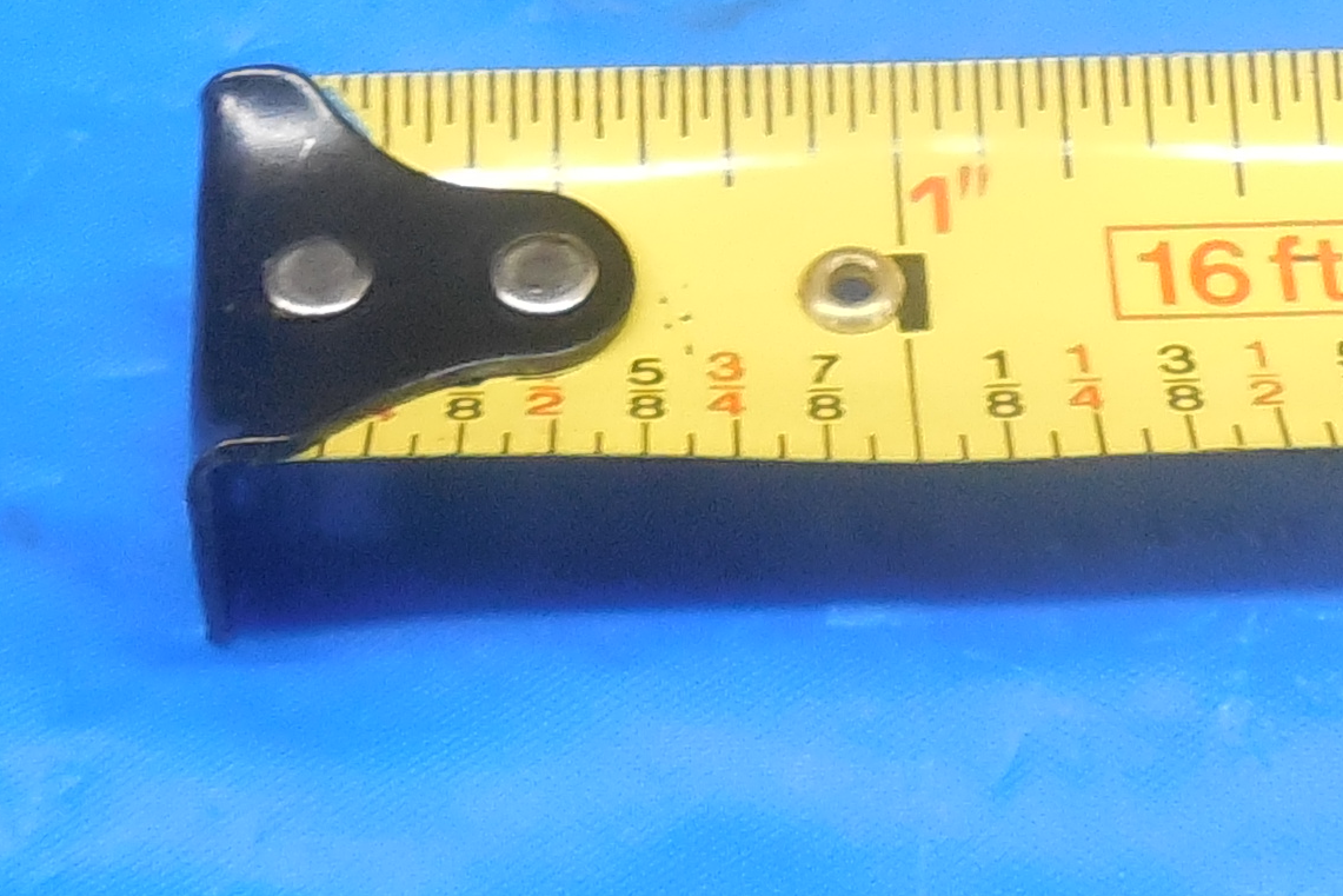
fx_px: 3917
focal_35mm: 105
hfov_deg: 19.4
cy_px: -505
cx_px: 745
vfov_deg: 12.3
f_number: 3.3
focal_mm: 4.5
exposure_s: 1/30
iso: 400
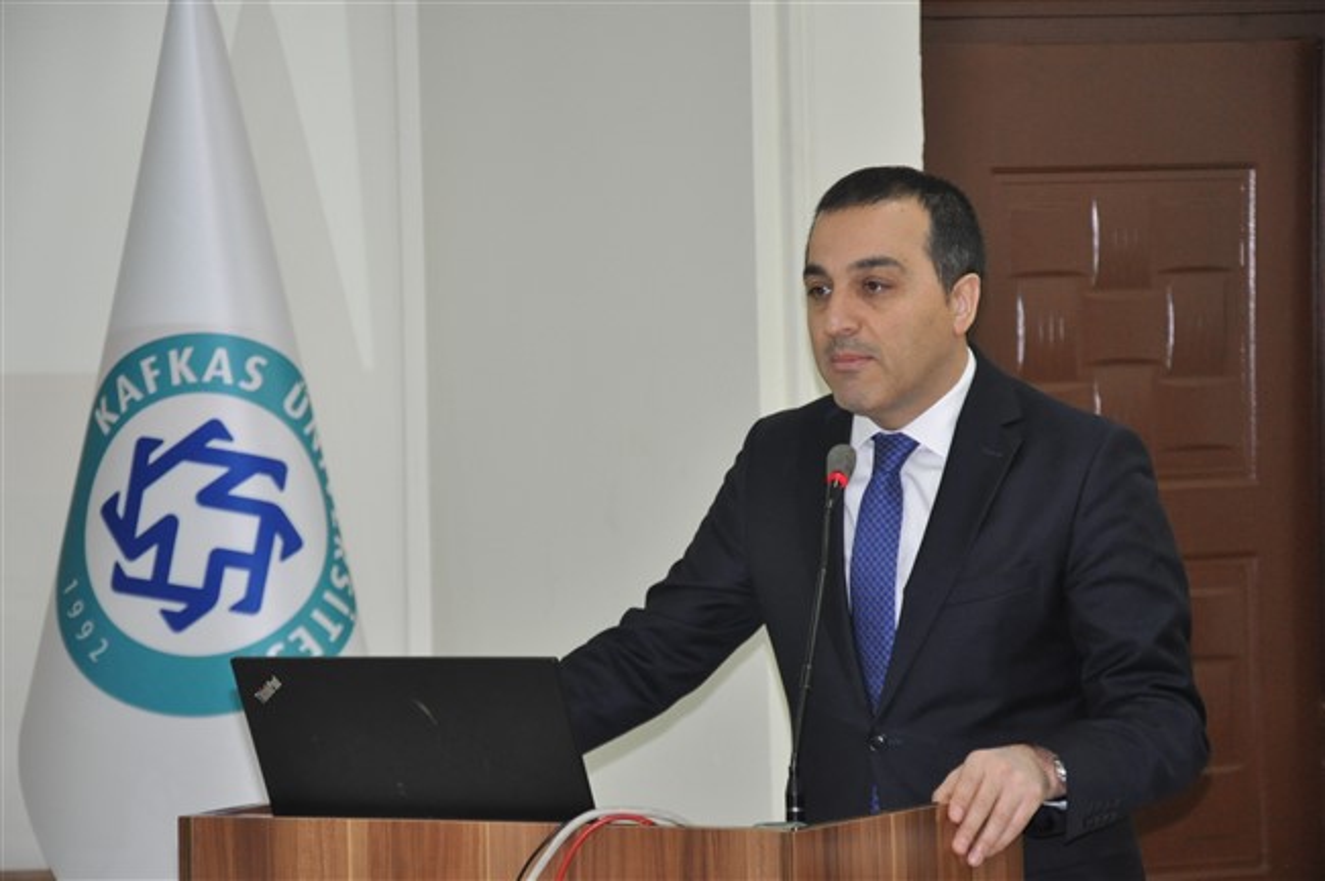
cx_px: 662
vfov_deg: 10.1
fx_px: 4964
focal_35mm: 135
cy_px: 440
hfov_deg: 15.2
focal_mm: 90
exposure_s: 1/60
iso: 1250
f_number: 5.6
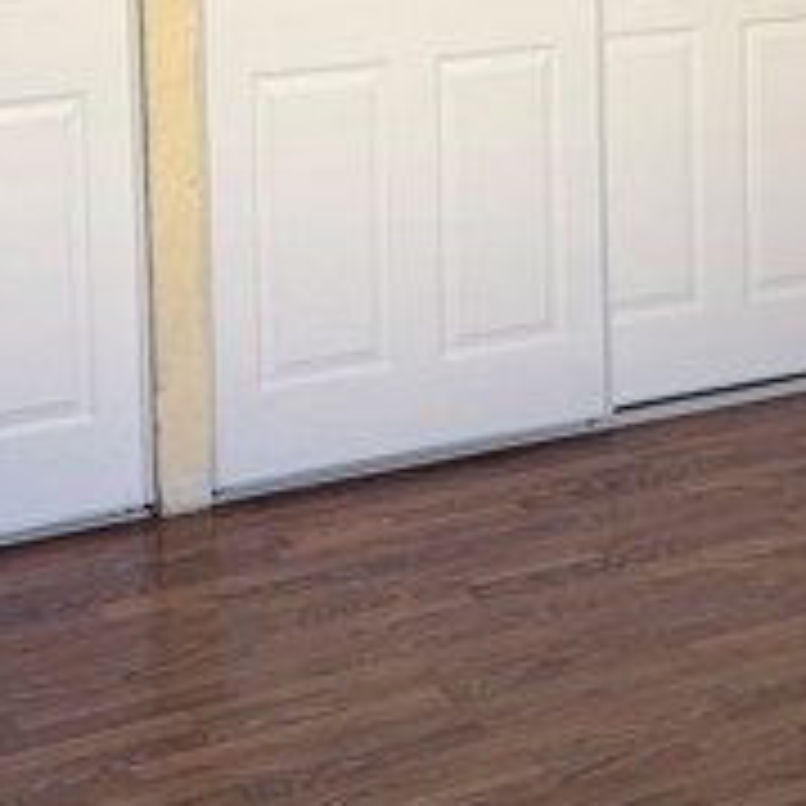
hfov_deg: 22.6
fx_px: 2002
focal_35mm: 76
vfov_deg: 21.4
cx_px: 203
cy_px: -113
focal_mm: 6.76
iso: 50
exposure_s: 1/121
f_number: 1.78
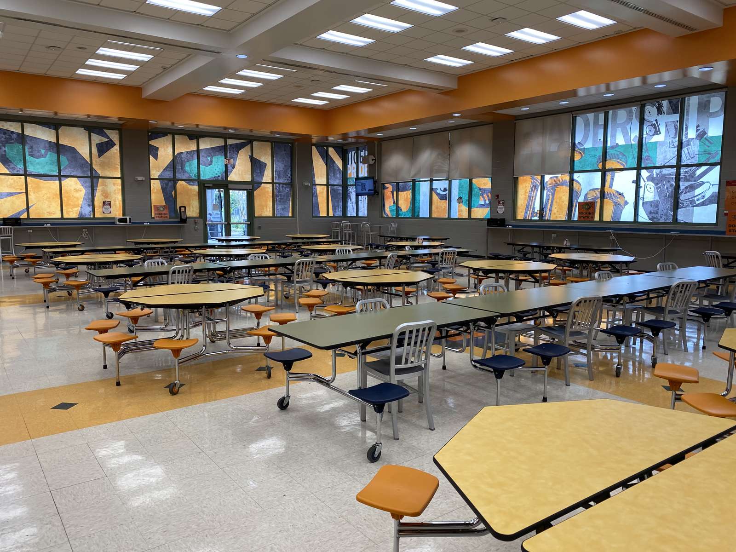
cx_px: 368
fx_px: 553
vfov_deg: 53.1
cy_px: 276
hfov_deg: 67.3
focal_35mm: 26
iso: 80
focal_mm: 4.25
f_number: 1.8
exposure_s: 1/120
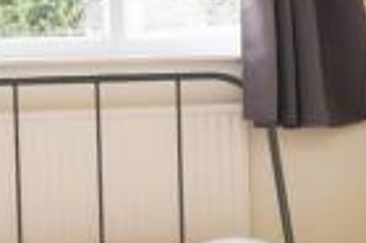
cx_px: 107
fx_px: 1117
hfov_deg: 18.5
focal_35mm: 110
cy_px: 145
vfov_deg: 12.4
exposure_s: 1/60
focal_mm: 10
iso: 800
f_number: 8
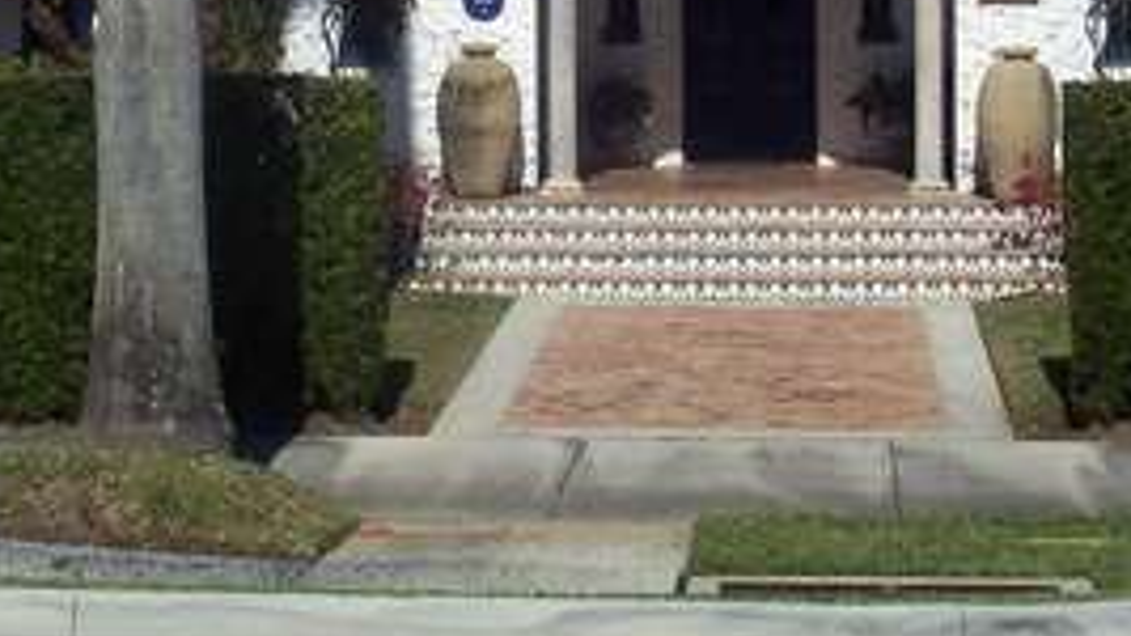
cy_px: -220
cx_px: 360
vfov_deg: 9.8
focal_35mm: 121
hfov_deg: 17.7
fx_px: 3628
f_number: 5.6
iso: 64
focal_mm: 7.8
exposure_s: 1/800
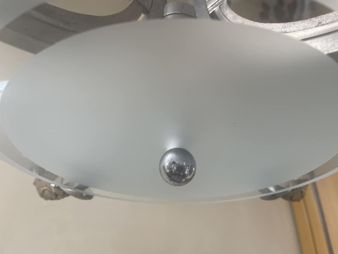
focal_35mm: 26
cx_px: 169
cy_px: 127
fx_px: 254
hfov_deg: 67.3
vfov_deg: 53.1
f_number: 1.6
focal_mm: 4.2
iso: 64
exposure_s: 1/121
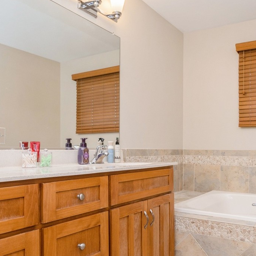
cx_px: 181
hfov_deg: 52.4
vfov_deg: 53.5
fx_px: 251
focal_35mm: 30
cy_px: 157
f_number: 7.1
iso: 250
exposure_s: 1/30
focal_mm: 10
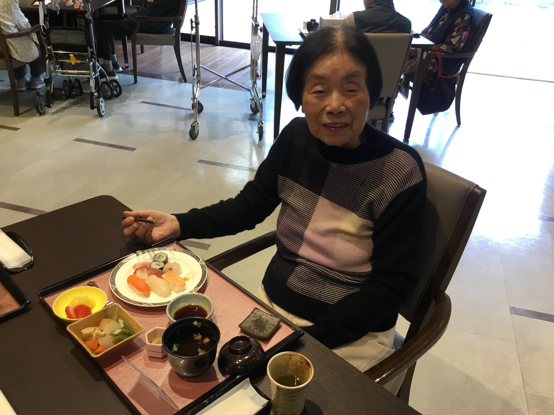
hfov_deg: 58.4
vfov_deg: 45.4
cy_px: 208
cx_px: 277
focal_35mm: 31
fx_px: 496
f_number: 2.4
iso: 40
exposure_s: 1/30
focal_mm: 3.3
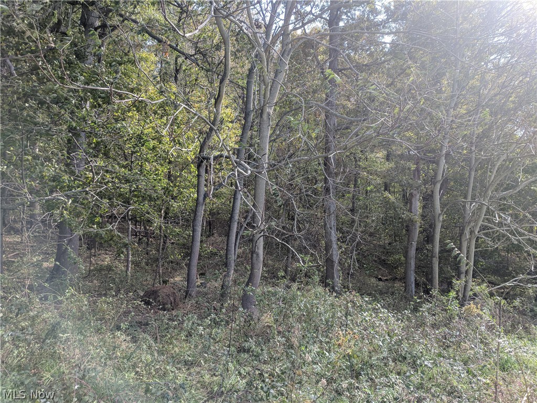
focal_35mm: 26
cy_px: 202
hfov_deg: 67.3
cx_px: 268
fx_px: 403
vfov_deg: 53.1
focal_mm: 4.67
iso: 50
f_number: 2
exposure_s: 1/396
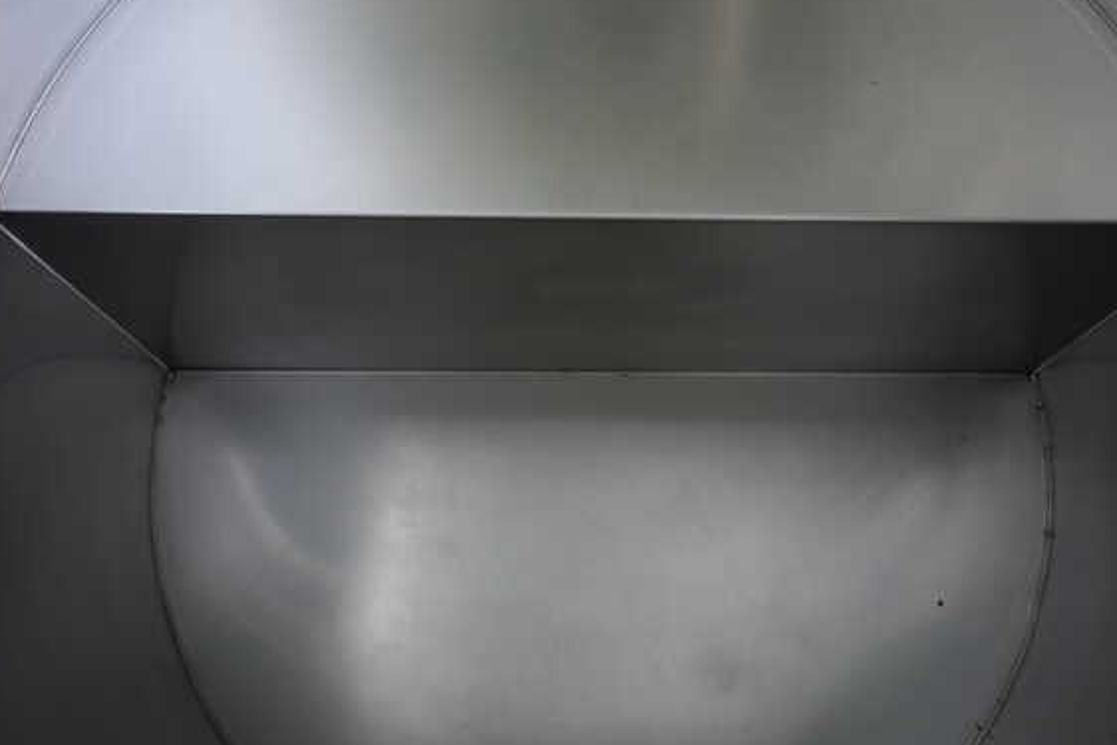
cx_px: 591
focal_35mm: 43
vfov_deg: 30.9
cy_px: 232
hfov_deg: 45.4
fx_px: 1334
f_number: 4
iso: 2000
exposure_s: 1/100
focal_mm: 31
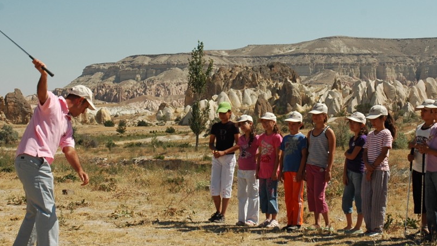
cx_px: 233
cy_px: 105
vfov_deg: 16.8
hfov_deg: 29.4
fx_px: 832
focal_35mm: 72
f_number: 9
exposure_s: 1/320
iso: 200
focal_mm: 31
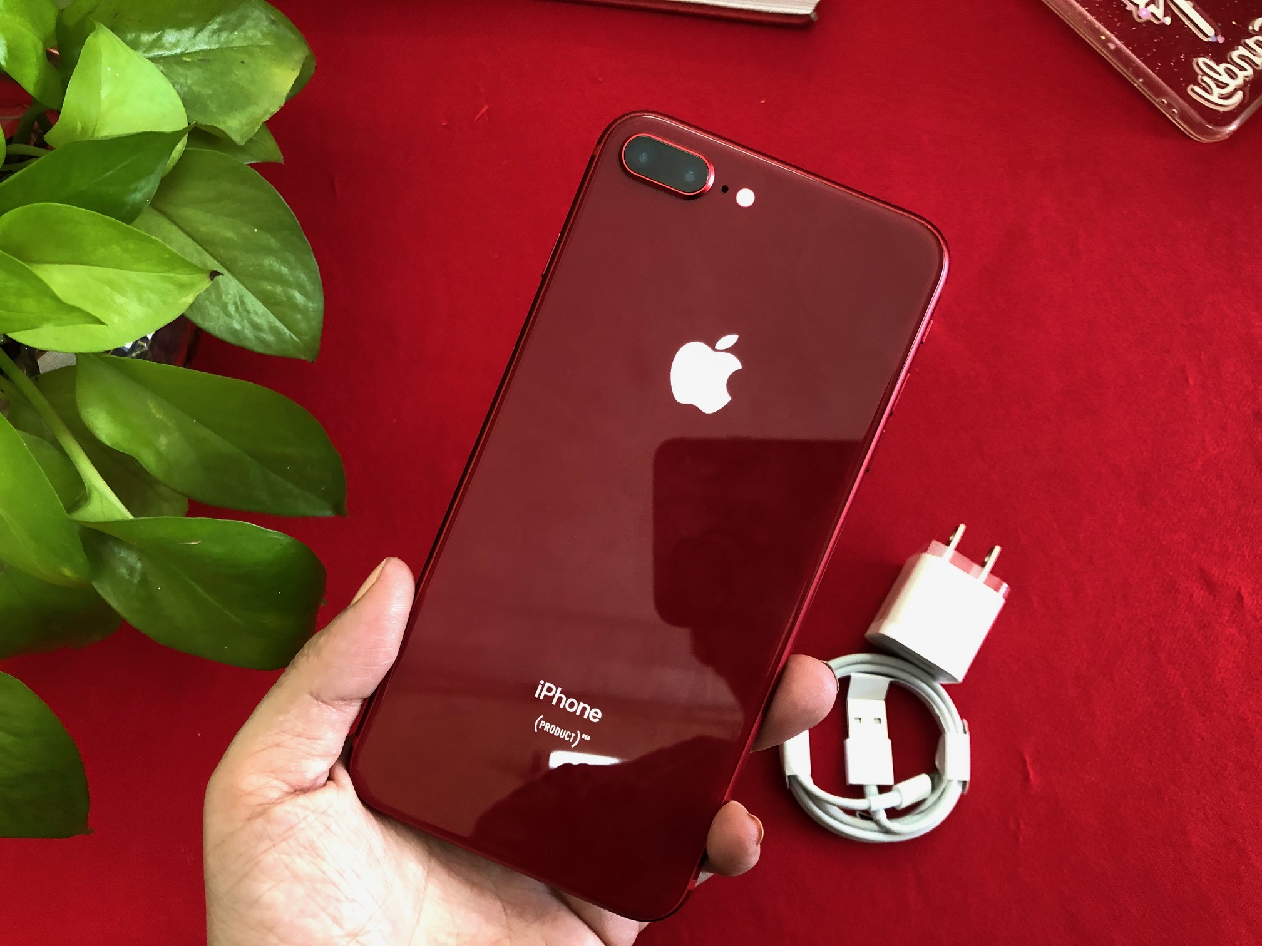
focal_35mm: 28
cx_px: 631
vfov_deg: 49.7
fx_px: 1021
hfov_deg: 63.4
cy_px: 473
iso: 100
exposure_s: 1/17
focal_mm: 3.99
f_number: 1.8
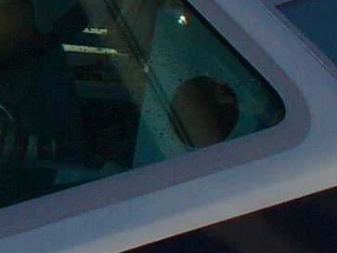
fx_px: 2540
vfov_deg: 5.7
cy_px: 33
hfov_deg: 7.0
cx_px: -602
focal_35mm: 261
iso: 80
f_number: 5.6
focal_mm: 6.1
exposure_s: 1/500
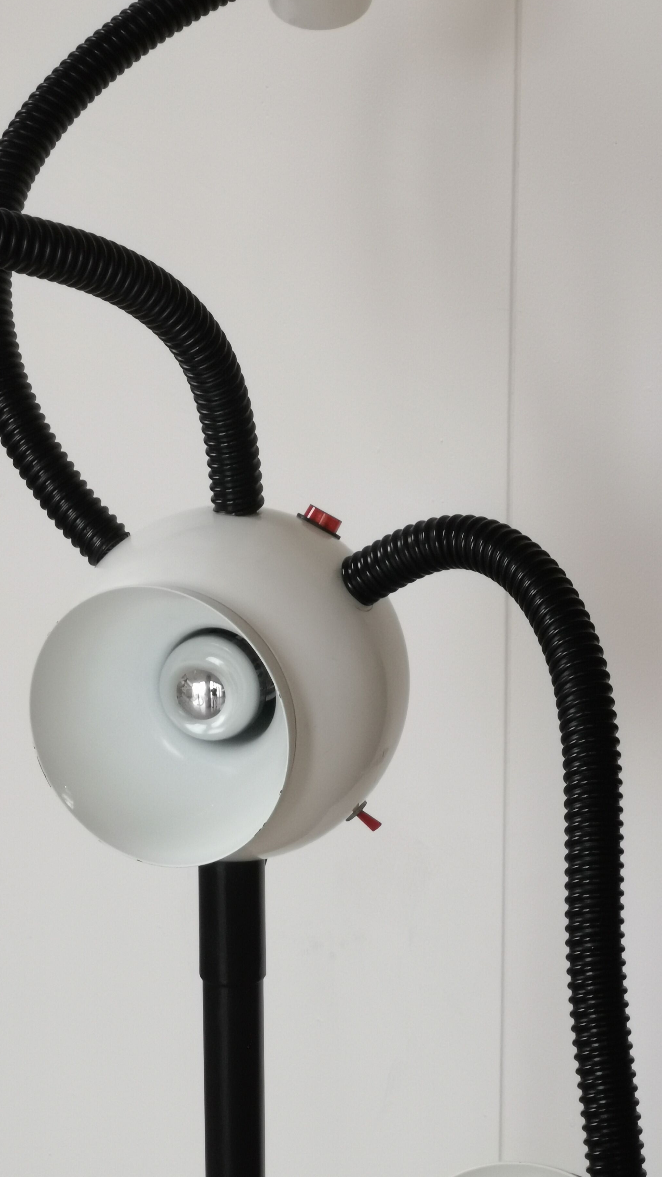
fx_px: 3245
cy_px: 588
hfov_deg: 11.6
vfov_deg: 20.6
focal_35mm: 104
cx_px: 260
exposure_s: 1/50
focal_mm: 7.48
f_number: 2.4
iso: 200
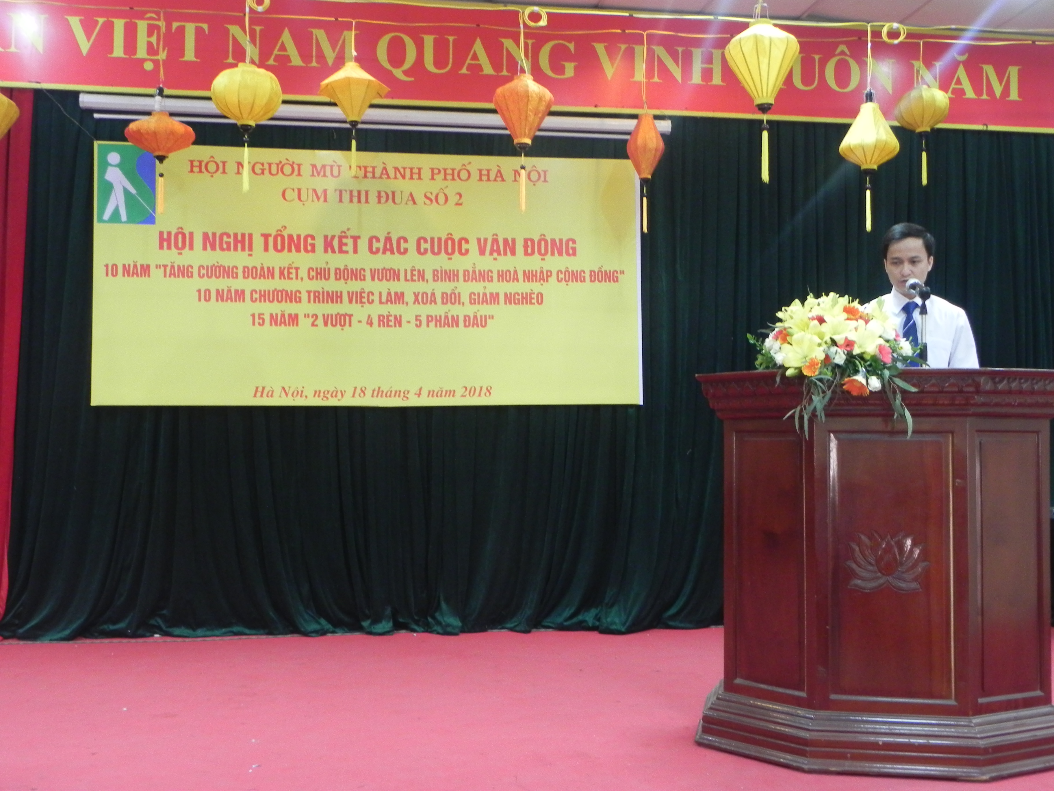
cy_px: 396
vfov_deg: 38.7
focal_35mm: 37
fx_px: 1127
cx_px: 527
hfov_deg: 50.1
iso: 400
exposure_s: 1/9.3
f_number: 3.2
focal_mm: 6.6
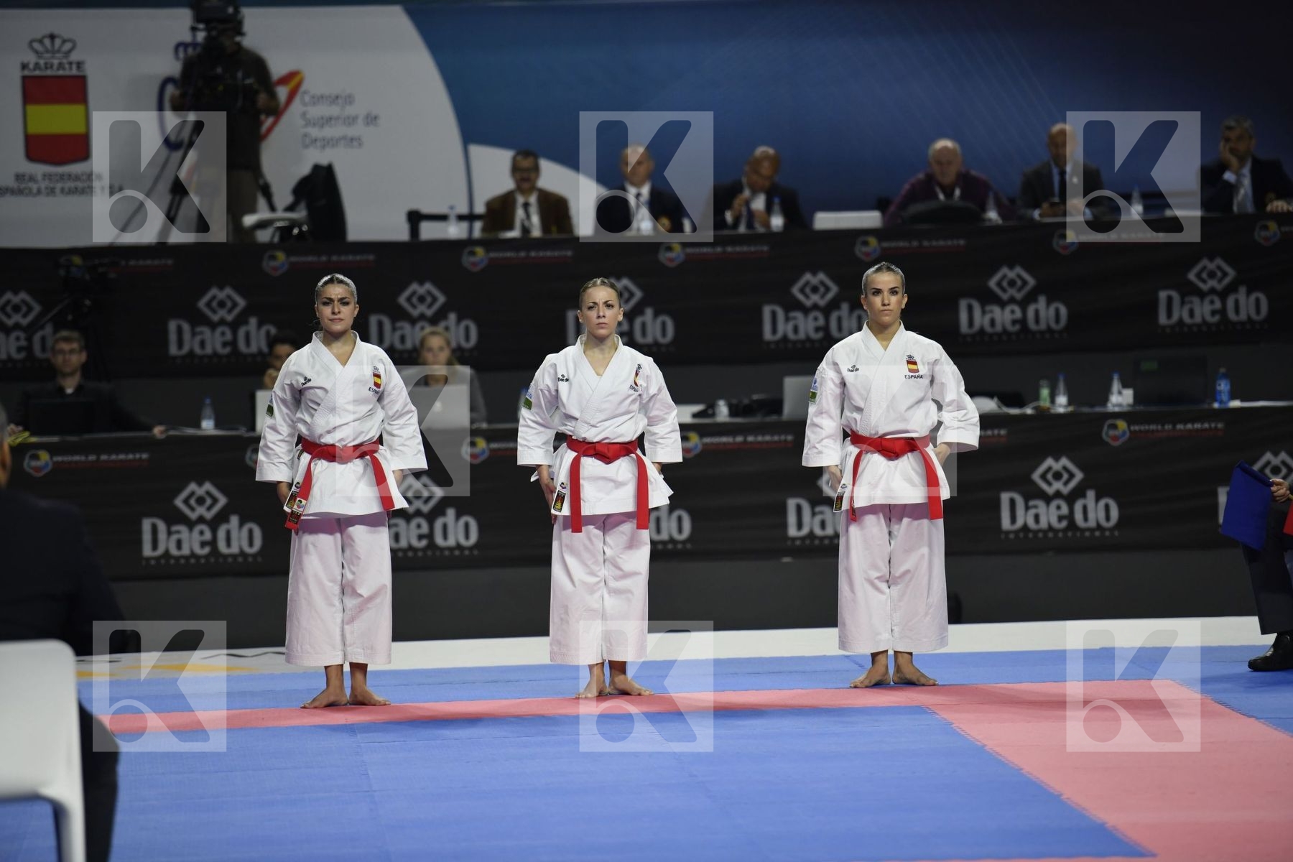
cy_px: 431
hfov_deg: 10.3
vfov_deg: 6.9
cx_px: 646
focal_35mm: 200
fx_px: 7183
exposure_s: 1/800
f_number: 2.8
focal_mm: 200
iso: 800
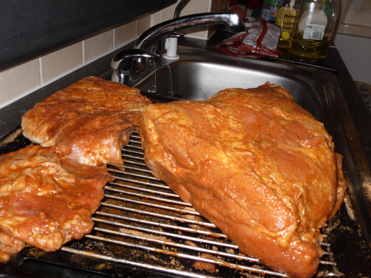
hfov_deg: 52.6
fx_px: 375
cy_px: 139
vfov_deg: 40.7
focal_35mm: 35
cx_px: 186
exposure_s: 1/45
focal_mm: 6.3
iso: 80
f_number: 3.5
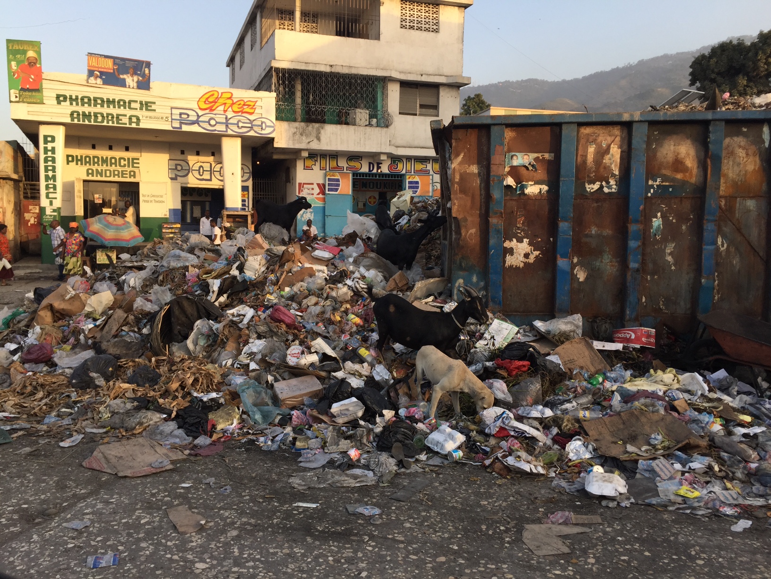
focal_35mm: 29
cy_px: 290
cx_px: 386
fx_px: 646
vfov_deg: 48.2
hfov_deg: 61.7
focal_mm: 4.15
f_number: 2.2
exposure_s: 1/338
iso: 32
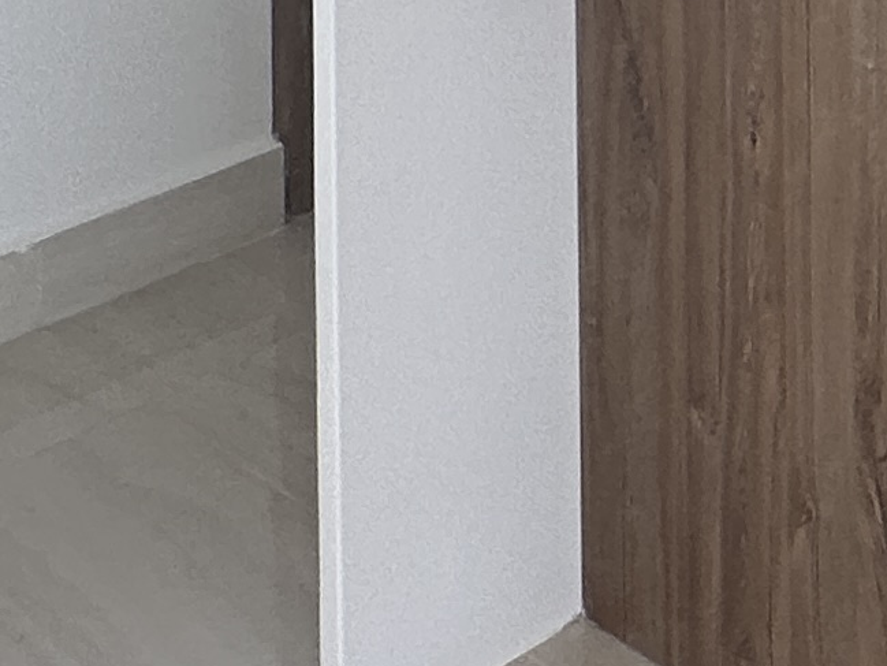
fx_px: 2230
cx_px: 1771
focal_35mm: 87
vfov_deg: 12.9
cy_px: -934
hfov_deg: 16.8
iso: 40
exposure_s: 1/126
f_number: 2.2
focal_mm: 2.22
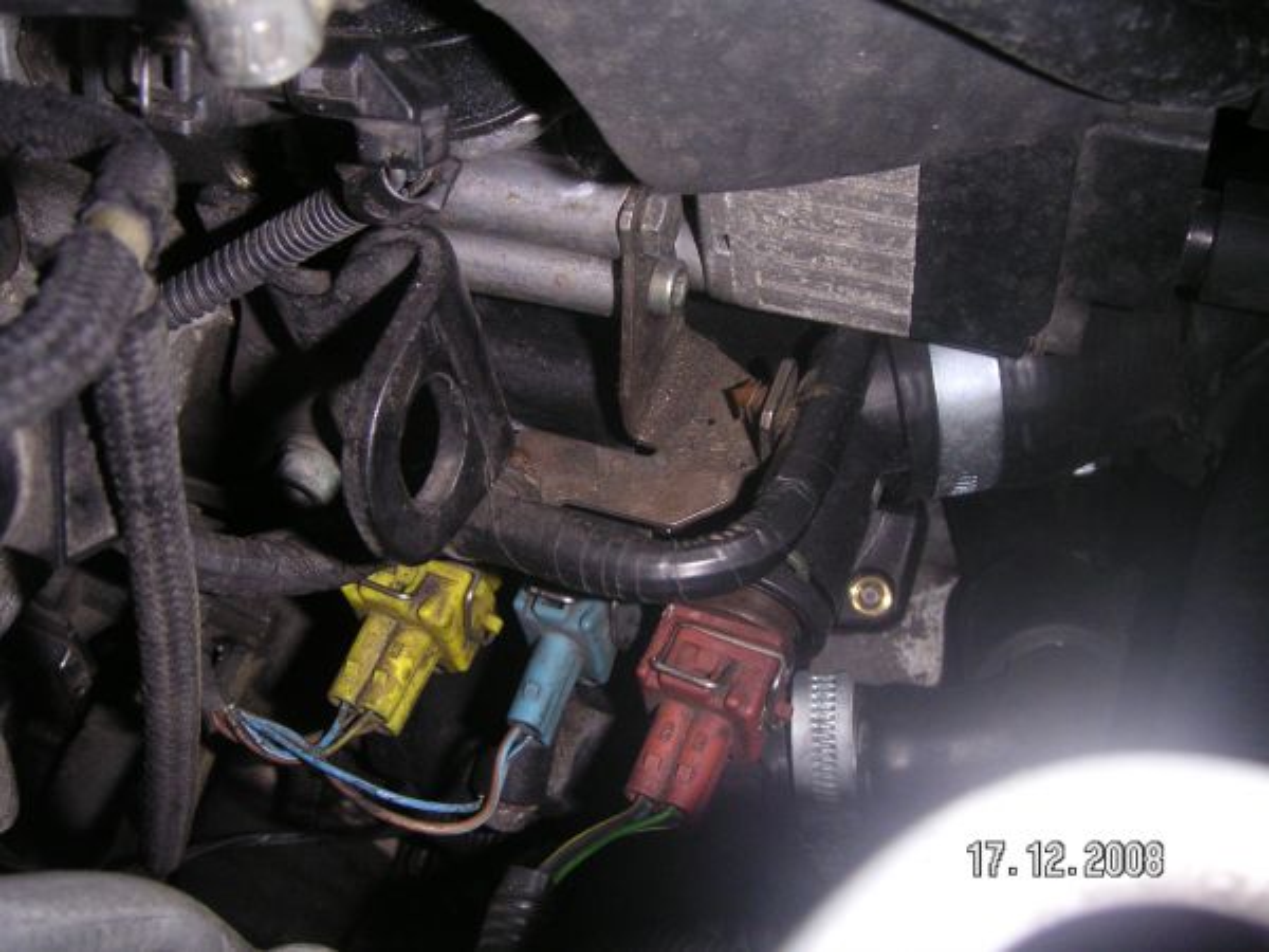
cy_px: 476
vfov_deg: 37.7
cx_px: 634
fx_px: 1393
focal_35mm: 38
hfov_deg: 49.0
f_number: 6.7
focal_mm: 6
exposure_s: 1/45
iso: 160
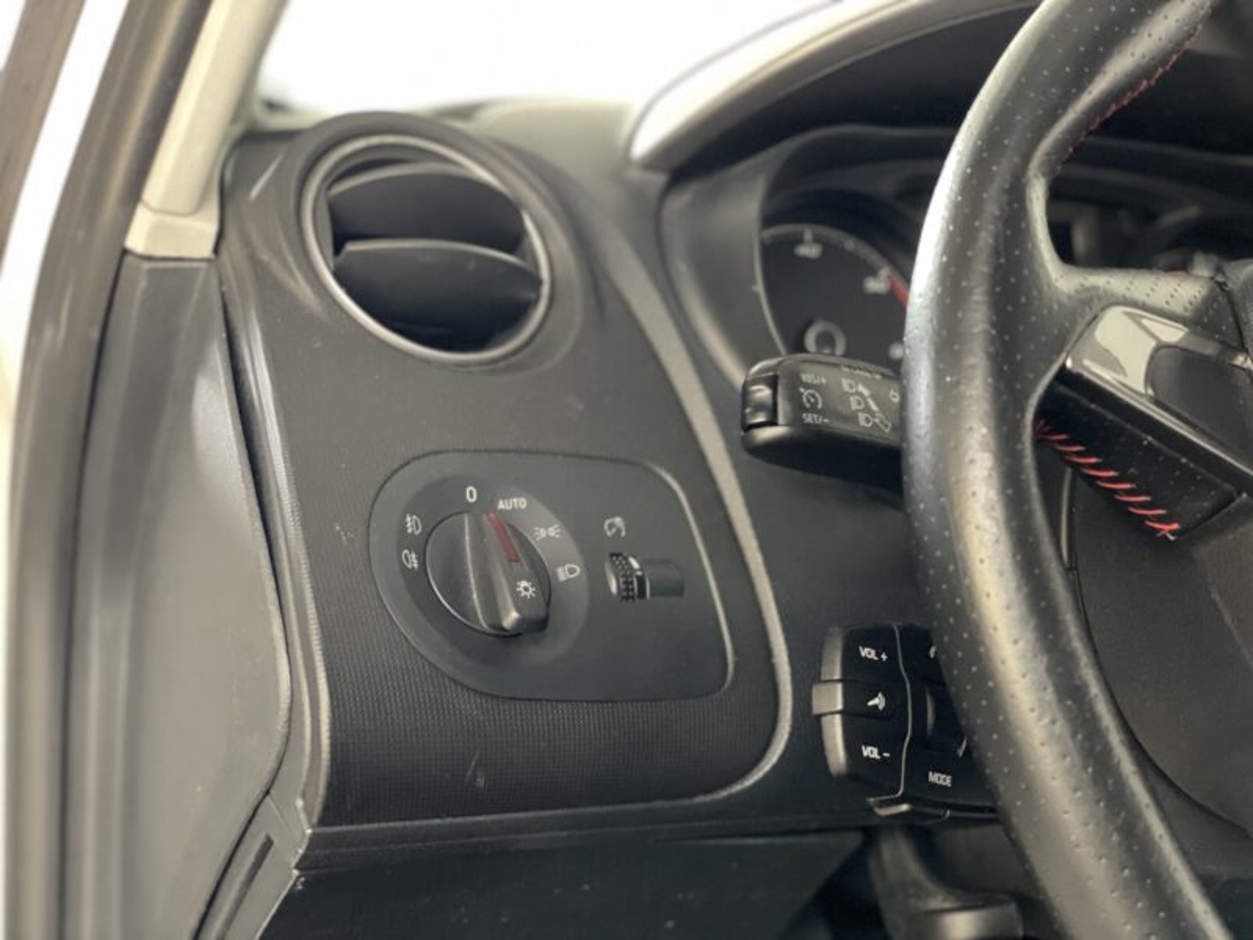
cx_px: 626
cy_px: 470
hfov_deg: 36.8
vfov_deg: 28.0
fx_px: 1882
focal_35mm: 52
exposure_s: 1/16
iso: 500
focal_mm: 6
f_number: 2
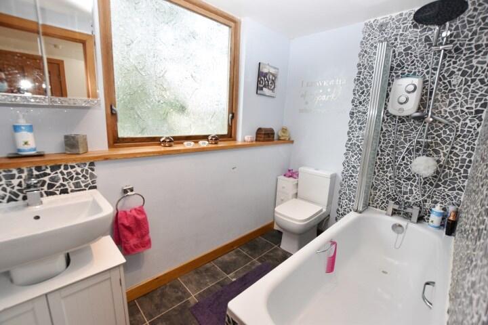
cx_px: 244
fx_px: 203
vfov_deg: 77.3
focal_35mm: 15
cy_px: 162
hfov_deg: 100.4
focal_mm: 10
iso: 800
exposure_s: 1/125
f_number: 5.6
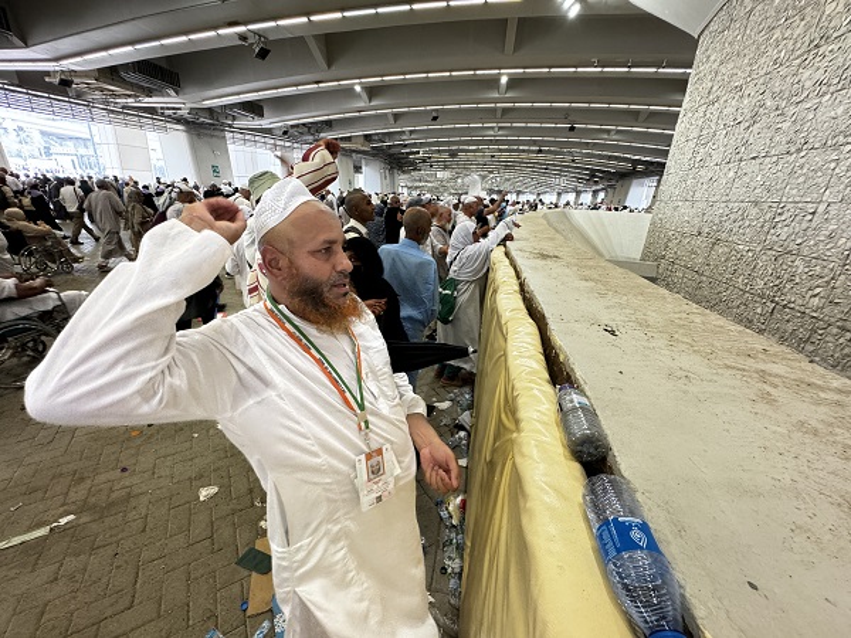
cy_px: 319
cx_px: 426
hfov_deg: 102.1
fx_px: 344
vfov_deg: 85.7
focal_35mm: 14
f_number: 2.2
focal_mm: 2.22
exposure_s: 1/60
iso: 250
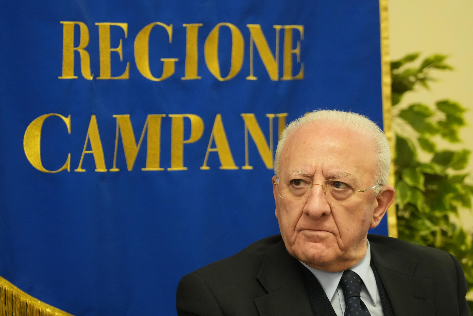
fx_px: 3449
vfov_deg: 5.2
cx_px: 236
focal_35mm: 262
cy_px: 158
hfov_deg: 7.8
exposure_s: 1/160
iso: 3200
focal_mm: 175
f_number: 4
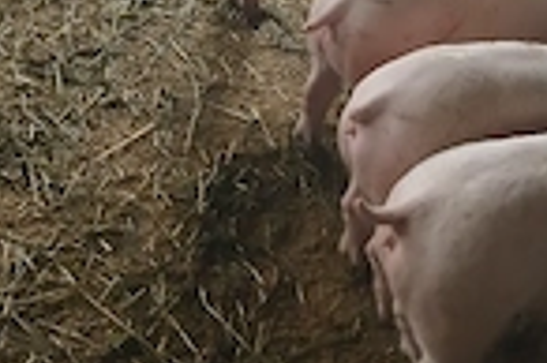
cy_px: -116
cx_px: 251
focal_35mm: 74
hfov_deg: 27.4
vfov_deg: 17.2
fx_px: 1123
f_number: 1.8
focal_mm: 3.98
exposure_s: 1/25.1
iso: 400
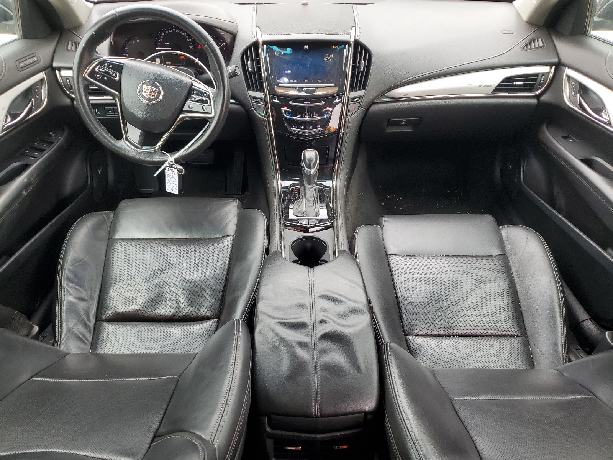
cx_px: 306
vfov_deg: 53.1
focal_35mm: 26
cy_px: 230
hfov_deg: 67.3
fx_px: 460
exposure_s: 1/128
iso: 50
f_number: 1.5
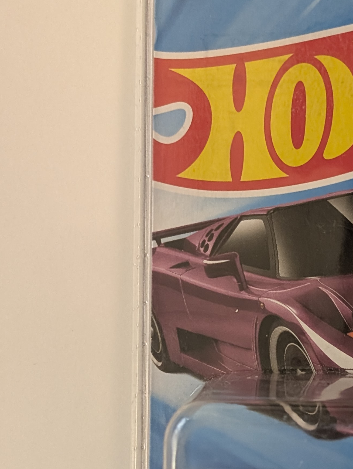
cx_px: 399
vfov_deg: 16.9
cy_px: 411
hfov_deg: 12.7
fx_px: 1559
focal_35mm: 115
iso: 230
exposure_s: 1/57.3
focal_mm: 6.9
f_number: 1.68
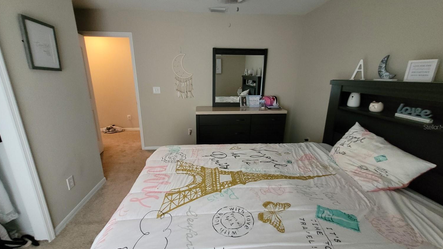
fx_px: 176
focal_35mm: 15
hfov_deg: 103.0
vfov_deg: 70.5
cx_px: 217
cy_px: 127
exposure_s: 1/30
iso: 640
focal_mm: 1.74
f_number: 2.2
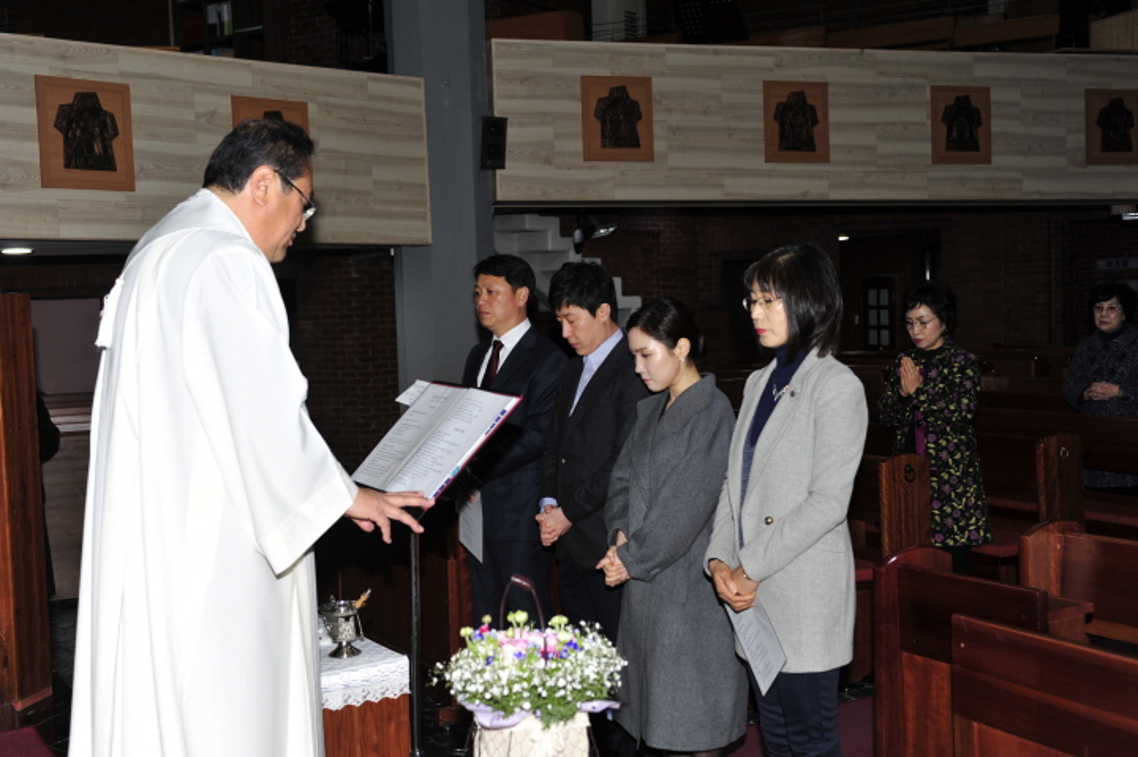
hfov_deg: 43.6
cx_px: 569
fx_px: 1421
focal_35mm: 45
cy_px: 378
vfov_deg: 29.8
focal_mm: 45
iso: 200
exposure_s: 1/60
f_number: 5.6
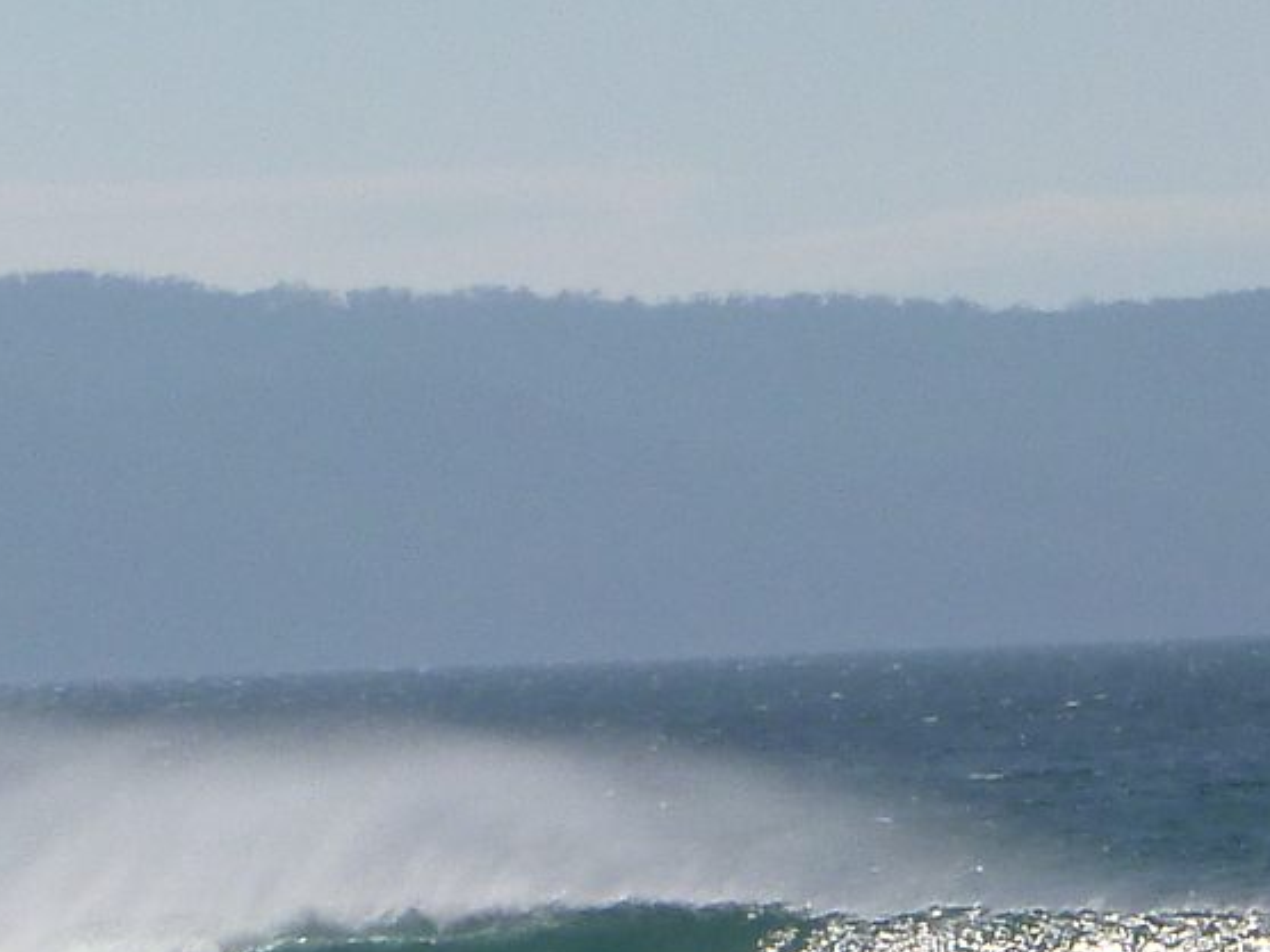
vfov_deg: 3.0
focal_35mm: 488
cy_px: 1109
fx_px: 17908
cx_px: 547
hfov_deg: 4.1
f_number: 5.7
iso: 100
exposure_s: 1/1000
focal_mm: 18
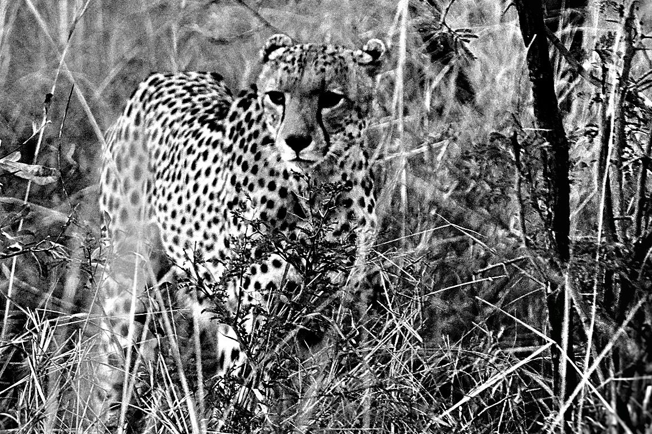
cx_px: 96
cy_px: 98
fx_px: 20504
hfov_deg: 1.8
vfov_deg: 1.2
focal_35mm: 1133
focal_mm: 360
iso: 3200
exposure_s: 1/500
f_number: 6
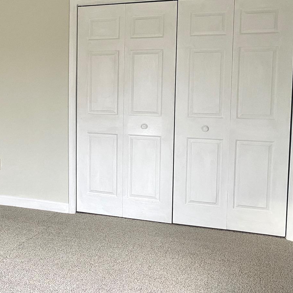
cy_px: 118
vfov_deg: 32.7
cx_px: 8
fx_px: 498
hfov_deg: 30.7
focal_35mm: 52
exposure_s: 1/72
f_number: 1.8
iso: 125
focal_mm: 4.25
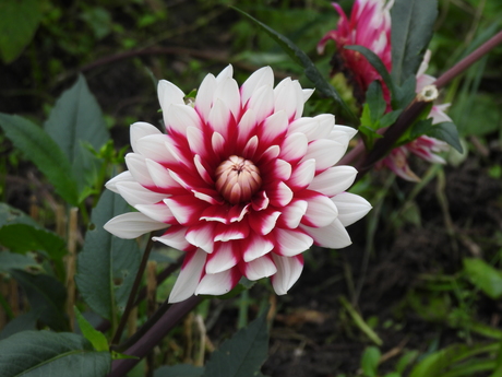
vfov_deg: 5.7
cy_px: 188
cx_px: 251
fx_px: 3771
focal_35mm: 260
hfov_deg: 7.6
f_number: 4.5
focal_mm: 46.4
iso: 100
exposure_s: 1/200
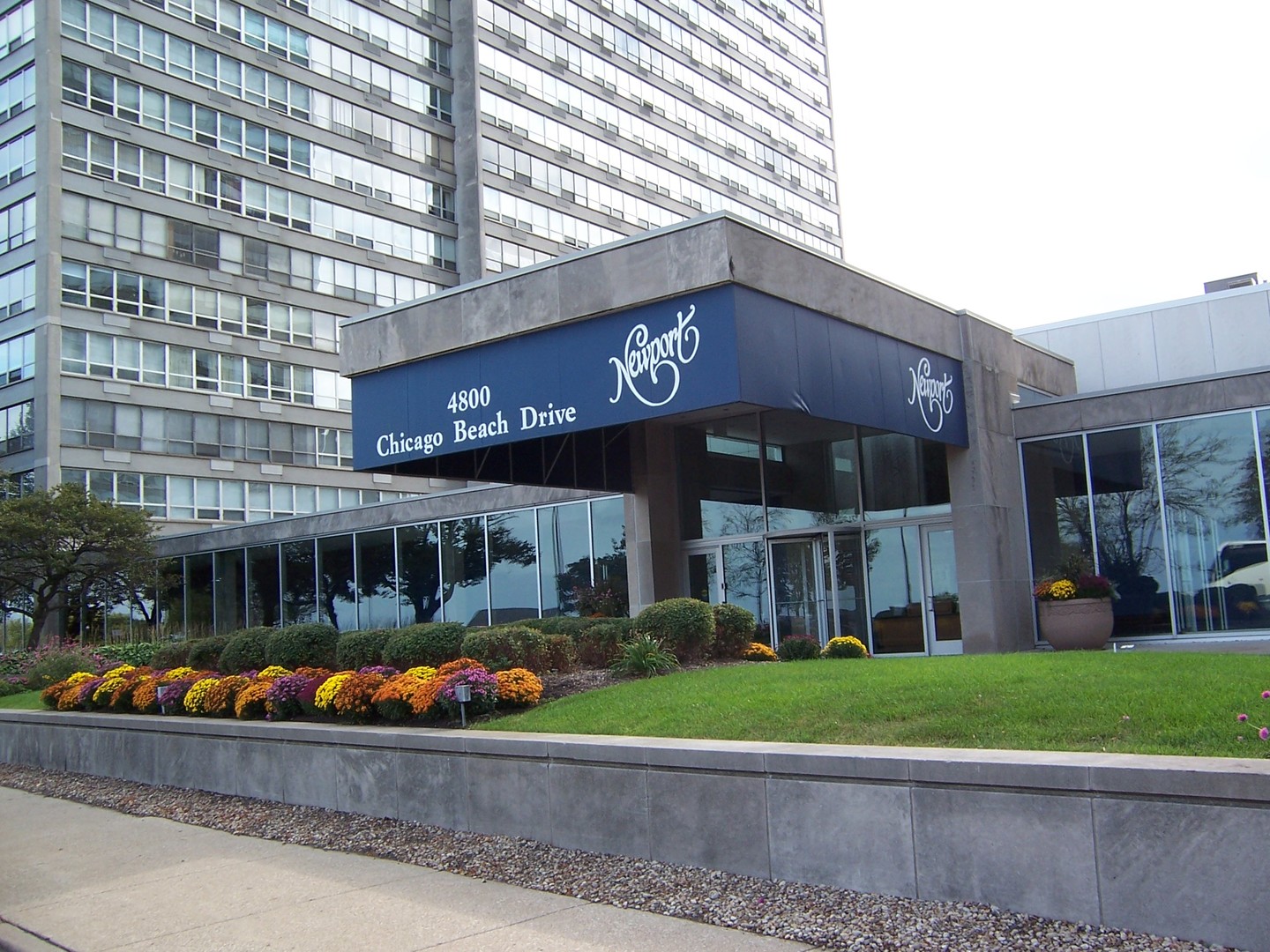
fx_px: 1211
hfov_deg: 55.4
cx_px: 635
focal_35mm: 33
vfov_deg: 42.9
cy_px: 476
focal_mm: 5.5
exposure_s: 1/250
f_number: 3.4
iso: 80
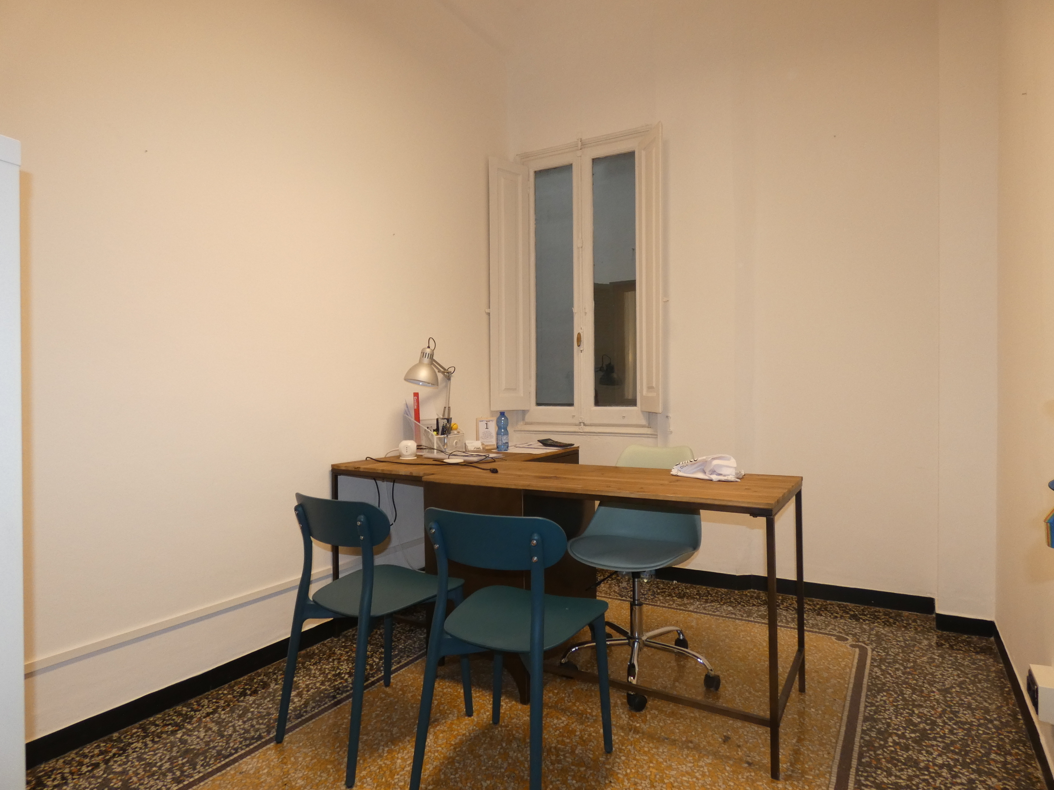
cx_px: 527
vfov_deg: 66.0
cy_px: 395
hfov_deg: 81.7
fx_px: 609
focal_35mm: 20
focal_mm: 3.6
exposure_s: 1/60
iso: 200
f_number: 2.8
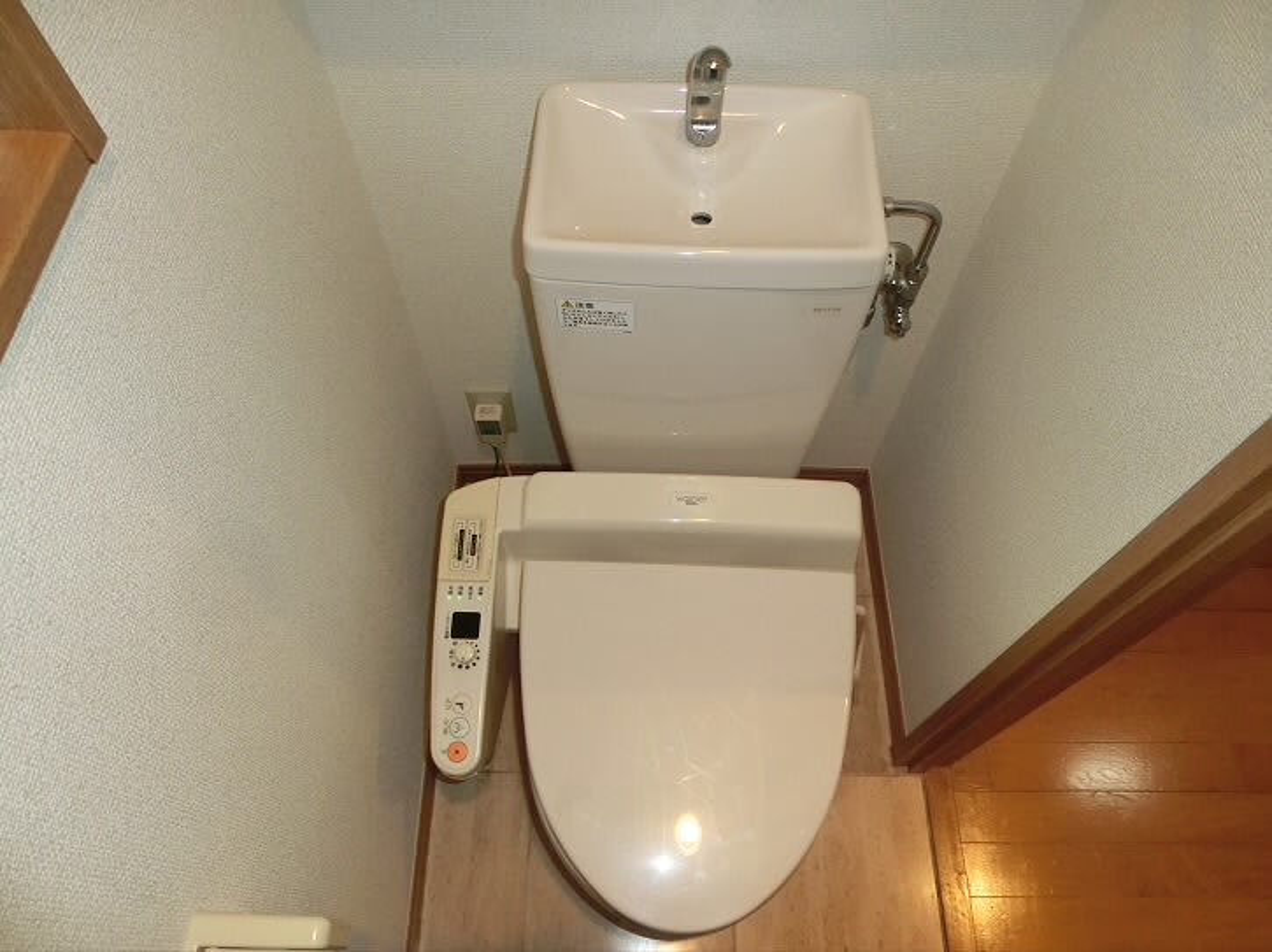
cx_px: 636
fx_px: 881
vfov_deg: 56.8
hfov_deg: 71.6
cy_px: 476
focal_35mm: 24
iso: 400
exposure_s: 1/50
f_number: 3
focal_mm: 4.24
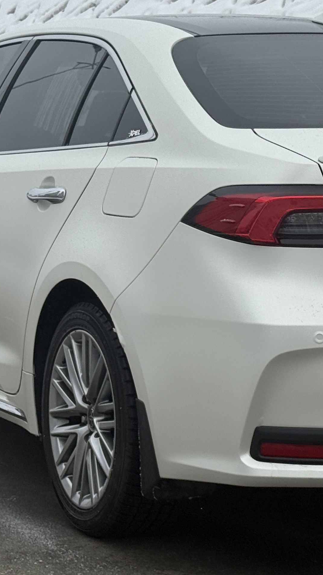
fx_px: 1675
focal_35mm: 110
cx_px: 322
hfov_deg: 10.9
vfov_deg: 19.4
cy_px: 251
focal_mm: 6.76
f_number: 1.78
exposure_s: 1/3378
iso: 64
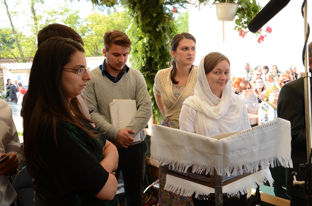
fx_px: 363
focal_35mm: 42
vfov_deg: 31.7
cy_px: 103
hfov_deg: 46.5
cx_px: 156
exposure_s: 1/100
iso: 200
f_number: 6.3
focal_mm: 28
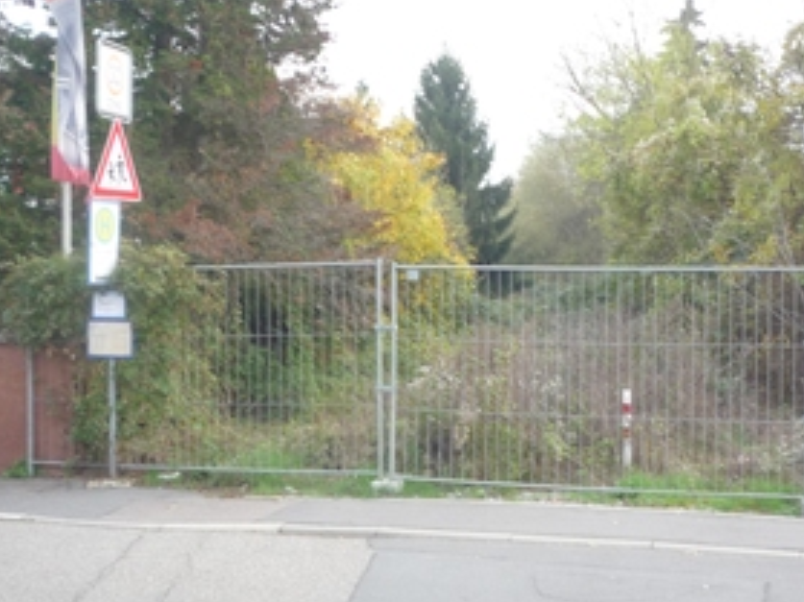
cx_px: 478
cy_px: 285
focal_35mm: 55
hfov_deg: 34.8
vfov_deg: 26.5
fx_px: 1277
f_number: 3.3
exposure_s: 1/125
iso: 100
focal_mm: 5.2
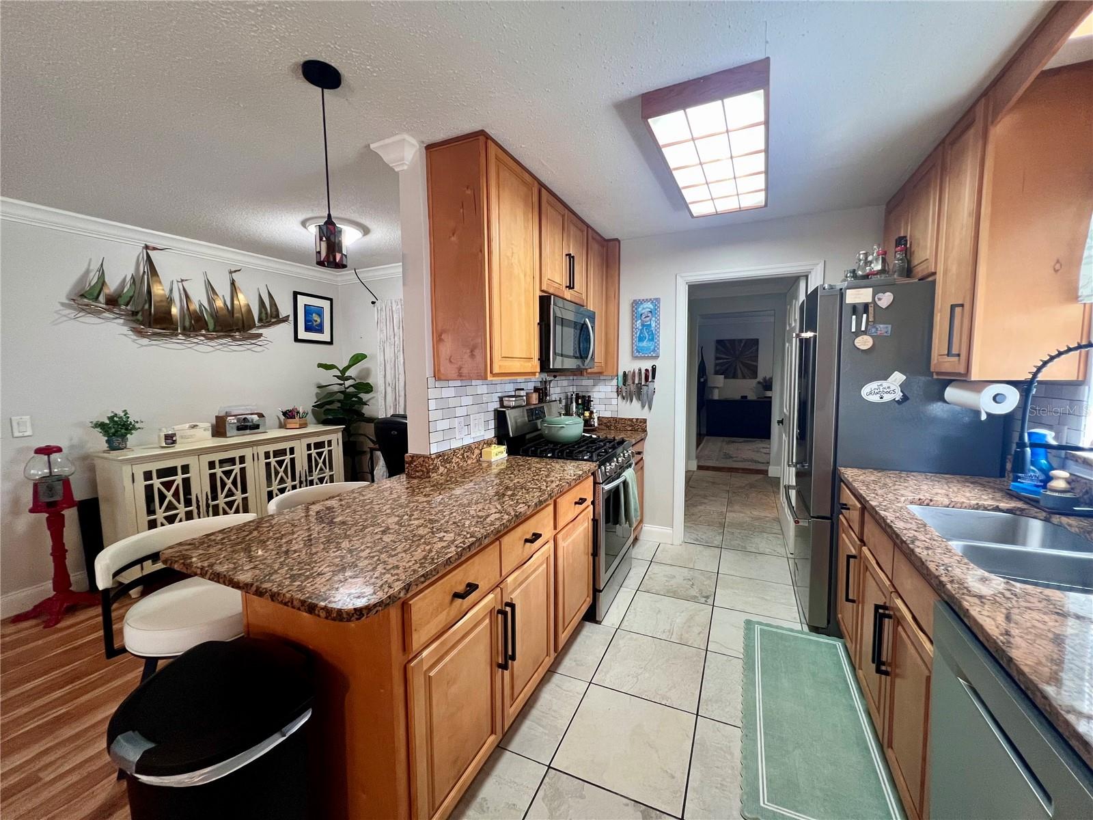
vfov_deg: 89.9
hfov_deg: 106.2
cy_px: 410
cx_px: 546
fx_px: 410
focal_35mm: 13
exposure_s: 1/60
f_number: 1.8
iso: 200
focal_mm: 1.57
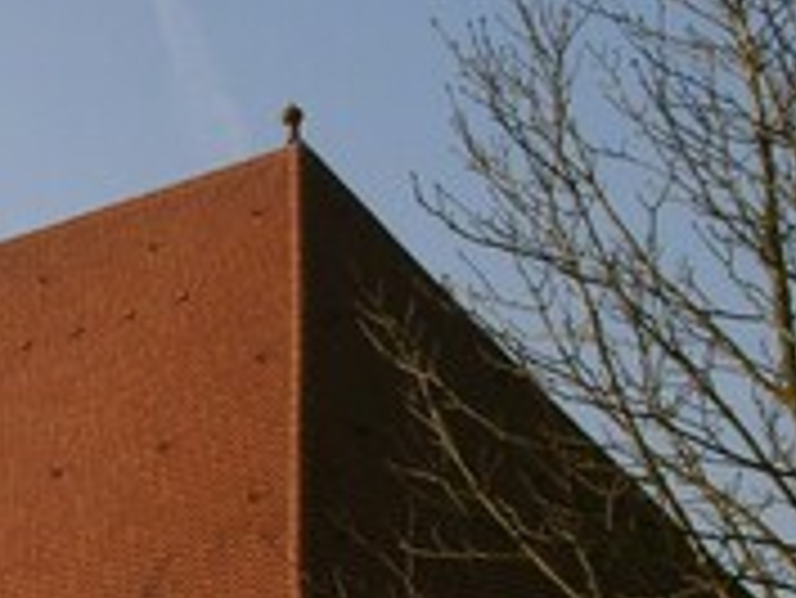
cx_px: -196
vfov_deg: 13.8
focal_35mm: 106
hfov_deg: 17.5
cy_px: 585
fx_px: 2439
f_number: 11
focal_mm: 5.8
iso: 100
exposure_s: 1/160
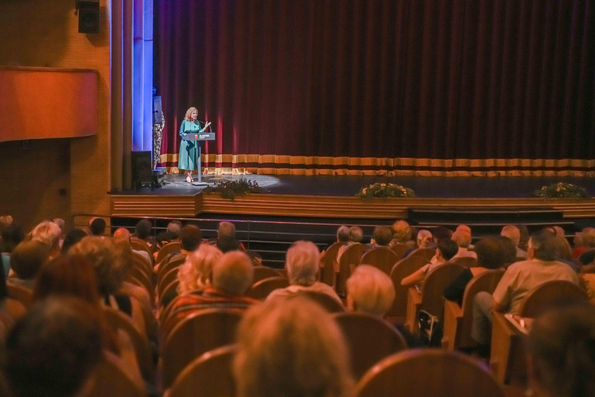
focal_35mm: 40
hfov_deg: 48.4
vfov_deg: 33.3
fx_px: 661
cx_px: 271
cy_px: 172
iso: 1250
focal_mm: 35
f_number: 2
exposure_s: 1/320
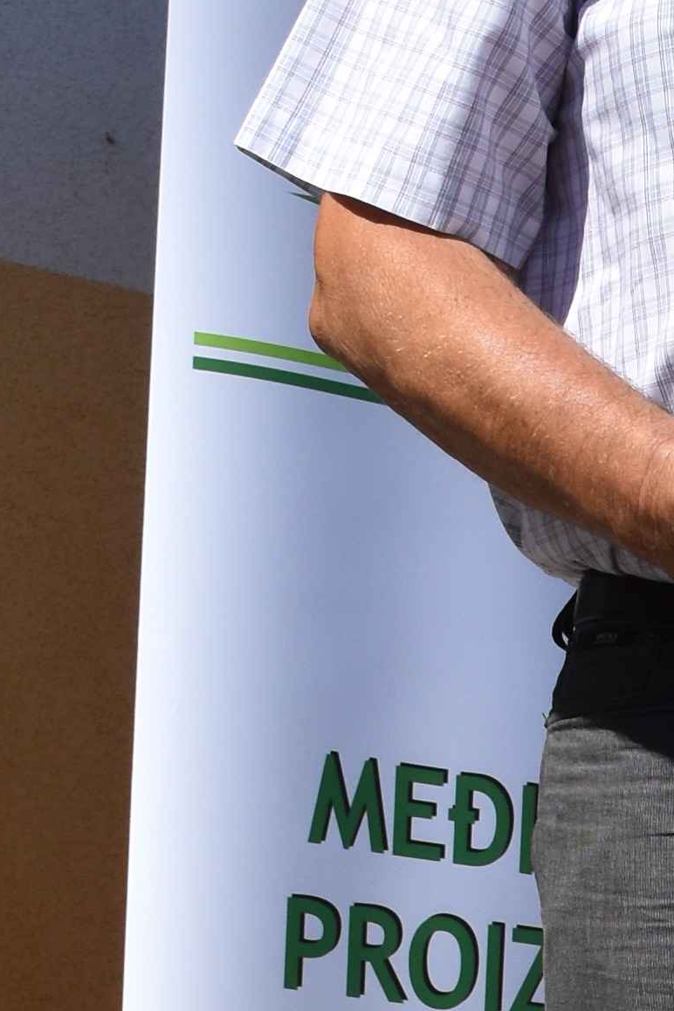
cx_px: 1400
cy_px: 1033
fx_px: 5672
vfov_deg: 10.1
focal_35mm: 202
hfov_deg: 6.6
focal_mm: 26
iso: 400
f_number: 7.1
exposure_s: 1/2000
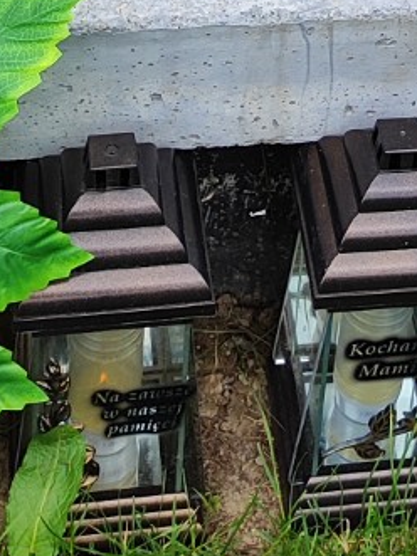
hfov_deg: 14.7
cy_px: -506
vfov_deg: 16.0
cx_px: 299
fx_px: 1607
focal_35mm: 100
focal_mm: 5.59
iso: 50
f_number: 1.88
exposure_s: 1/142
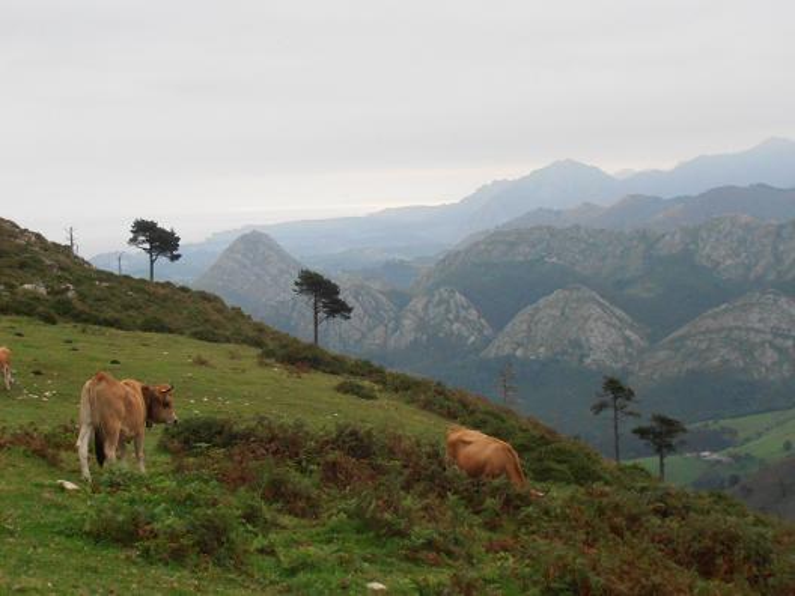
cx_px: 398
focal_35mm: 69
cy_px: 298
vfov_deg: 21.3
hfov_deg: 28.2
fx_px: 1585
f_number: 4.8
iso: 500
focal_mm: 12.29
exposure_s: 1/320
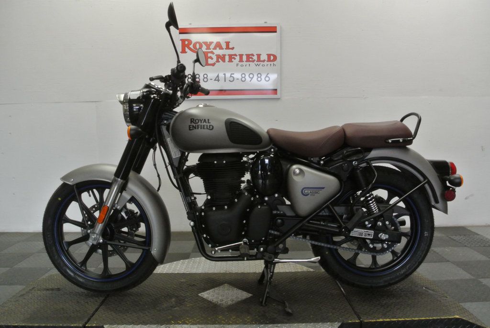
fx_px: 368
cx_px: 245
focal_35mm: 27
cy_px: 164
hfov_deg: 67.3
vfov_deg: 48.0
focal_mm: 10
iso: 900
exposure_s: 1/15
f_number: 3.5
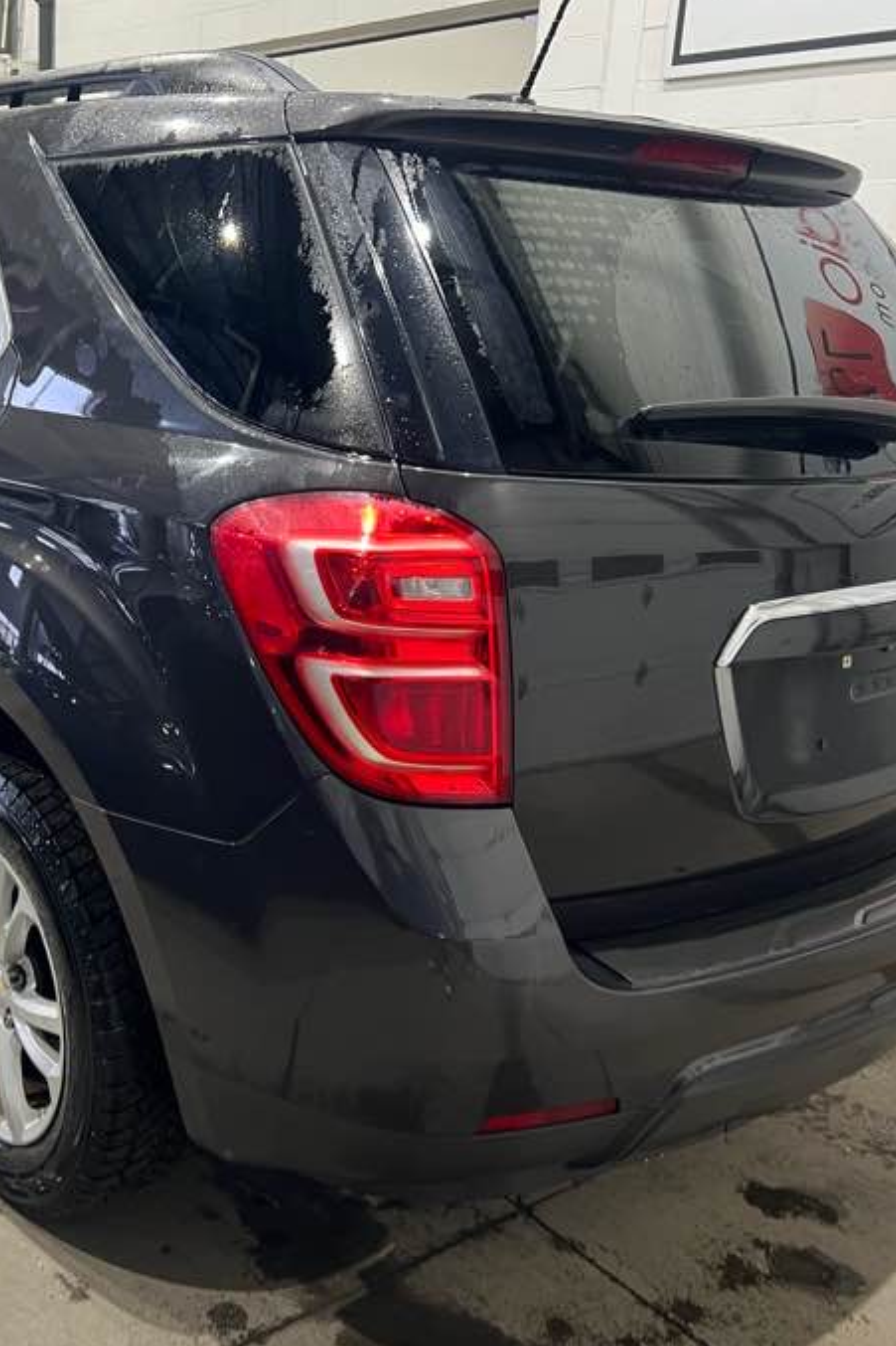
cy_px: 675
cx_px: 232
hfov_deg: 35.2
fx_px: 1382
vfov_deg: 51.9
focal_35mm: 37
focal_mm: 5.7
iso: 160
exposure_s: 1/60
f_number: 1.5
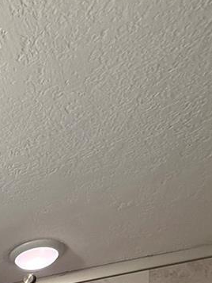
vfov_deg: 27.4
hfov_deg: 24.0
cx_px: -111
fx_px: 384
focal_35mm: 47
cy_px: 428
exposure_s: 1/120
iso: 250
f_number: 2.2
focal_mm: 2.22
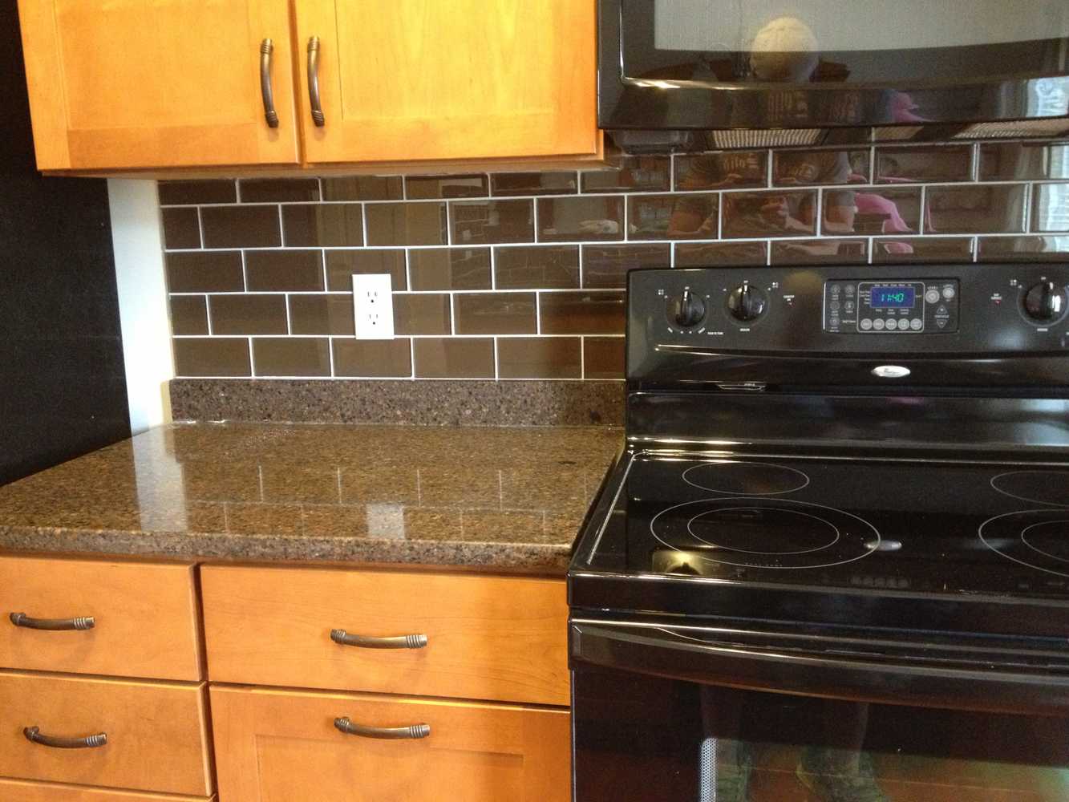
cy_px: 401
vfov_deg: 40.7
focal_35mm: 35
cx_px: 534
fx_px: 1081
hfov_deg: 52.6
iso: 500
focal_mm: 4.28
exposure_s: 1/15
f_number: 2.4
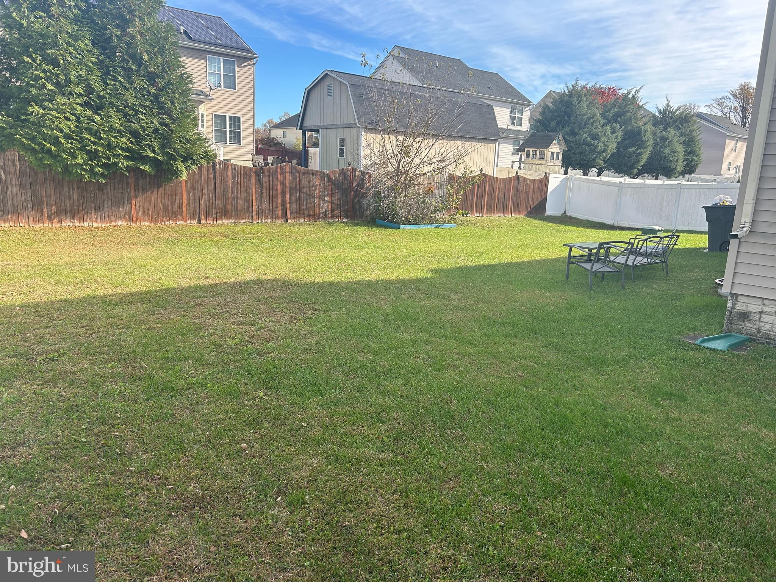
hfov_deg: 67.3
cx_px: 388
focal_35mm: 26
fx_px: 583
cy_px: 291
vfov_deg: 53.1
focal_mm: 5.7
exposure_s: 1/1311
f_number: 1.5
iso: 50
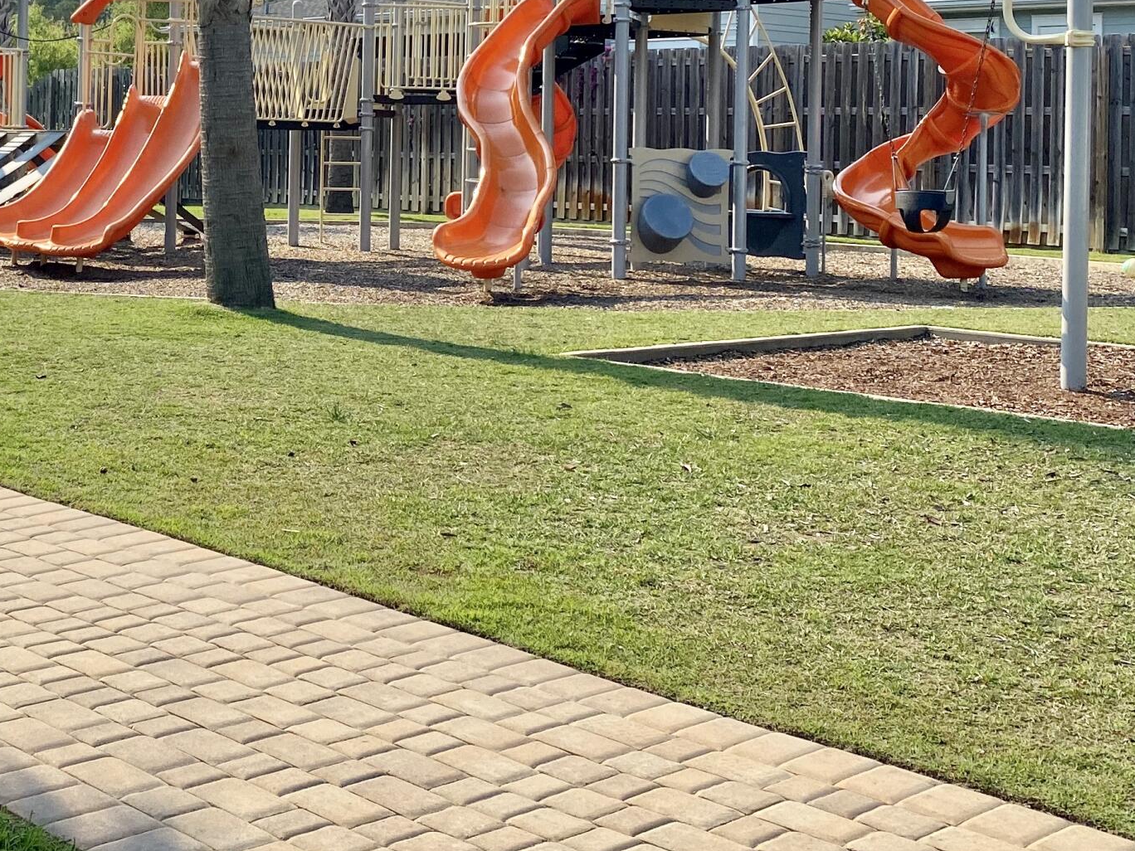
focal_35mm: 57
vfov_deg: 25.1
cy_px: 133
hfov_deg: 32.9
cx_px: 238
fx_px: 1869
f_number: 1.8
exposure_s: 1/4274
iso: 32
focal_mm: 4.25
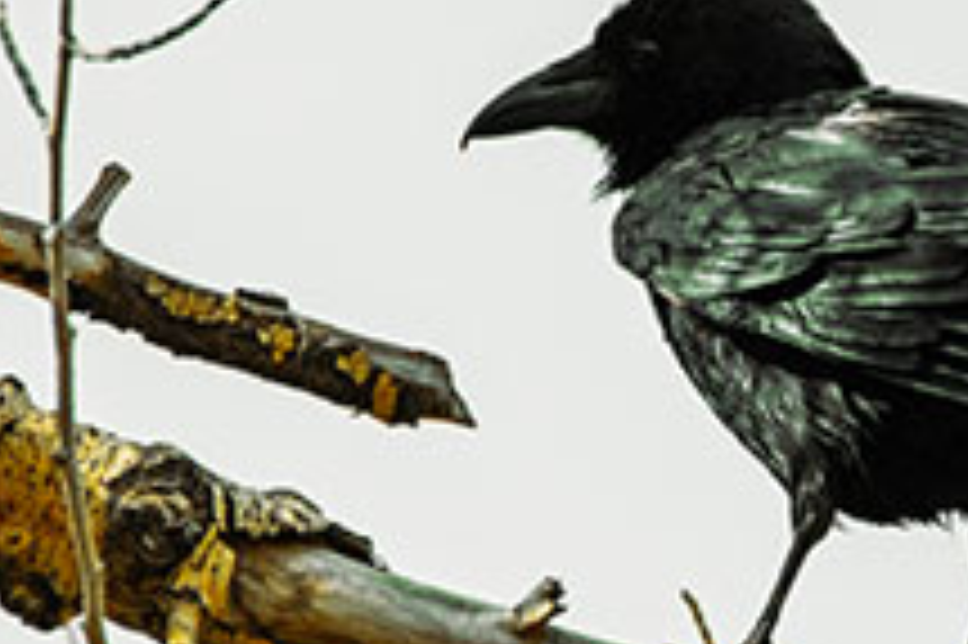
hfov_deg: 1.0
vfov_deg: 0.7
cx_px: 815
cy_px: 453
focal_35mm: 1974
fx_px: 53037
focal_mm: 850
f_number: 12
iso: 1400
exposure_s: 1/2000
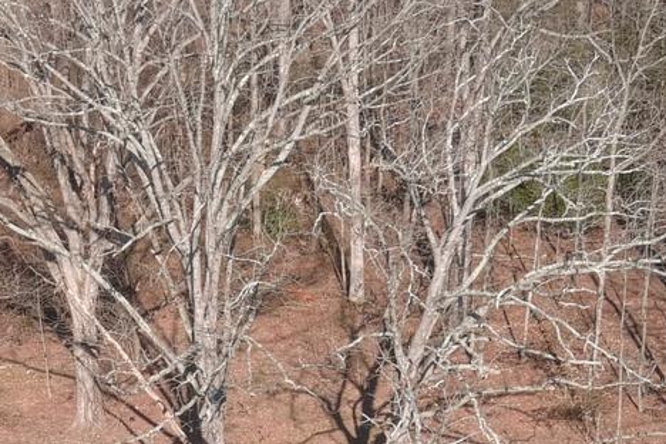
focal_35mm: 127
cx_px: 114
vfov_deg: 10.5
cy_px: 601
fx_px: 2349
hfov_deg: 16.0
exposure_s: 1/80
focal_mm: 10.57
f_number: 9
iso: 100
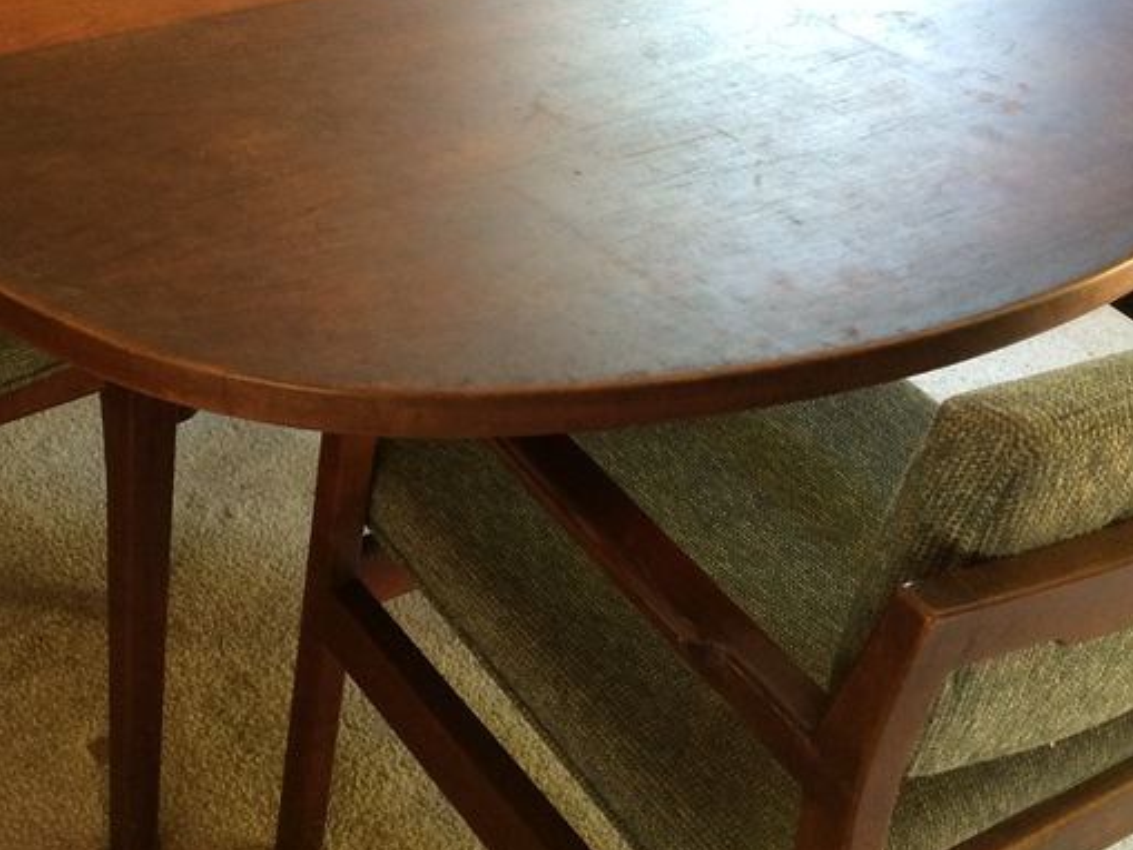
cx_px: 287
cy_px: 226
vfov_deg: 27.2
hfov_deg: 35.4
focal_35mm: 53
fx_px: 1735
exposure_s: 1/30
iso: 160
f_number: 2.2
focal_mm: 4.12
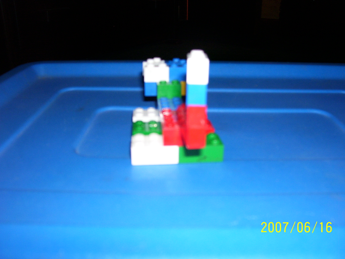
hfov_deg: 54.0
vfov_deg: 41.8
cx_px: 172
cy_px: 130
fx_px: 339
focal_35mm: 34
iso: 125
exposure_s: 1/60
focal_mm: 5.6
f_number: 2.7
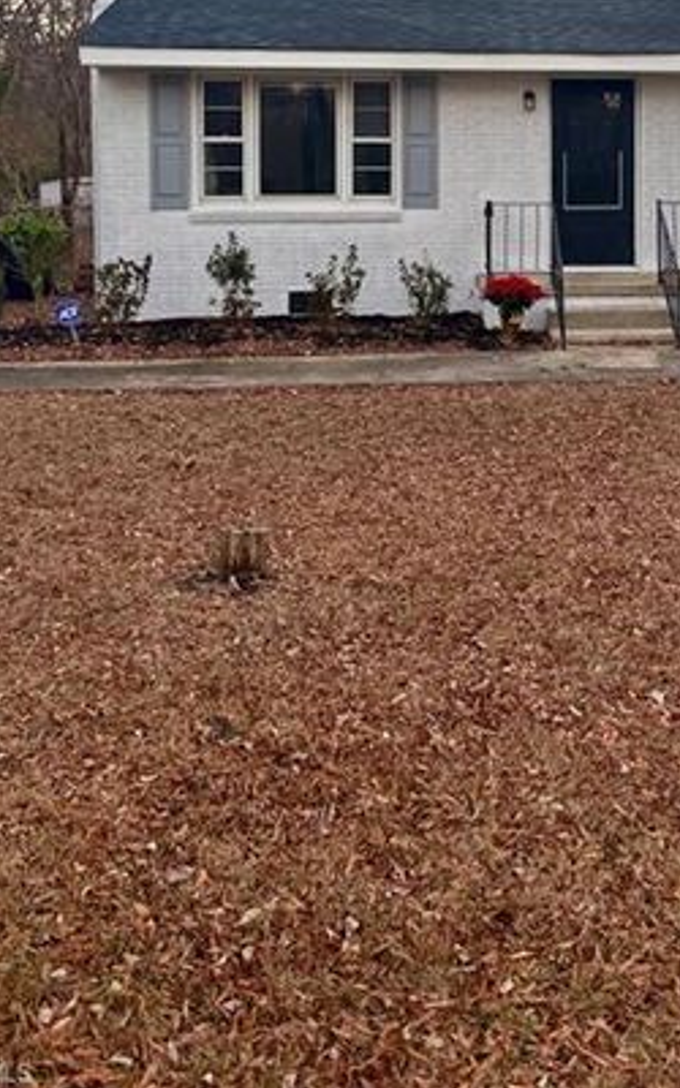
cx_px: 585
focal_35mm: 46
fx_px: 1364
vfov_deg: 41.2
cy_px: 184
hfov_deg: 27.2
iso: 80
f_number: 1.6
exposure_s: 1/121
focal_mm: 5.96
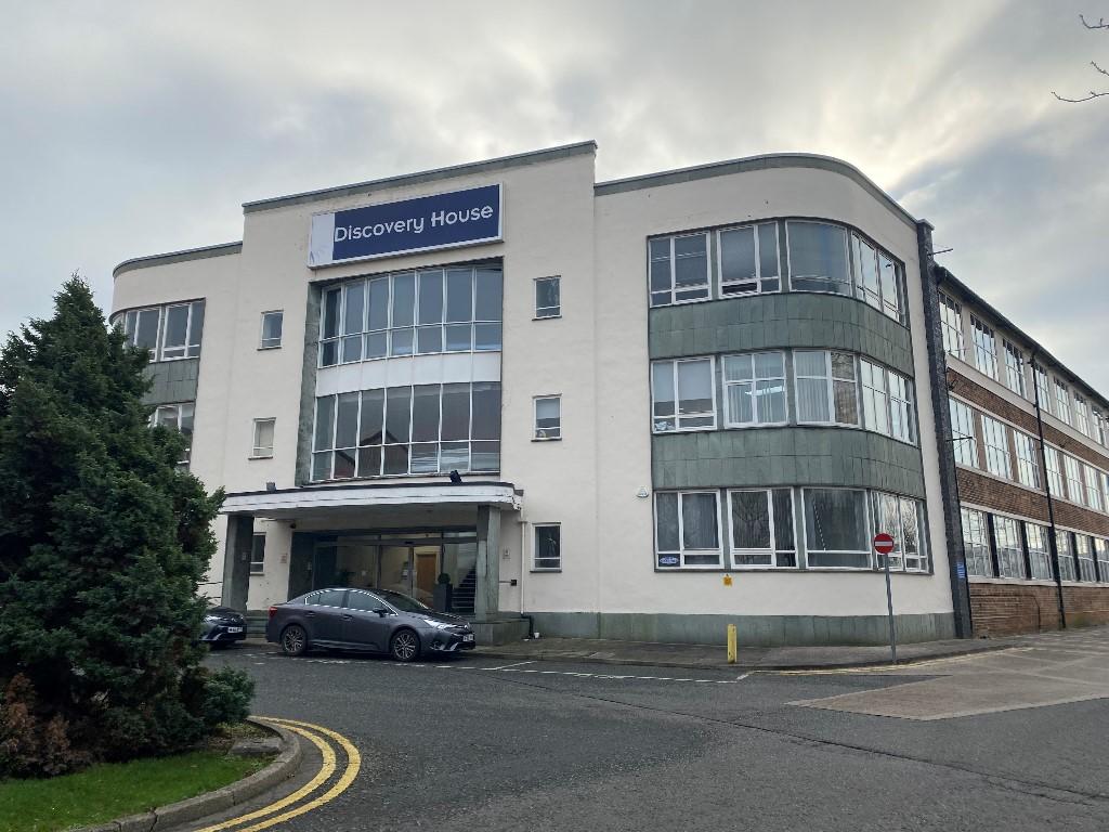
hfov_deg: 67.3
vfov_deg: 53.1
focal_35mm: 26
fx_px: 833
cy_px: 416
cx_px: 554
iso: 32
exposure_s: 1/1346
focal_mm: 4.25
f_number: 1.8
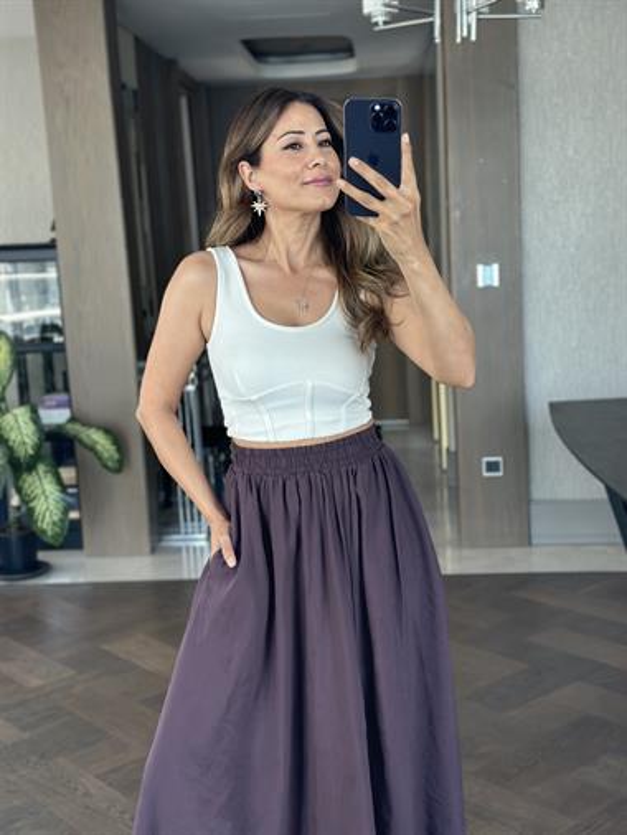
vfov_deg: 39.6
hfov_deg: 30.3
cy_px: 418
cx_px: 314
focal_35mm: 48
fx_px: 1158
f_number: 1.78
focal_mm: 6.86
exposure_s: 1/100
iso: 125
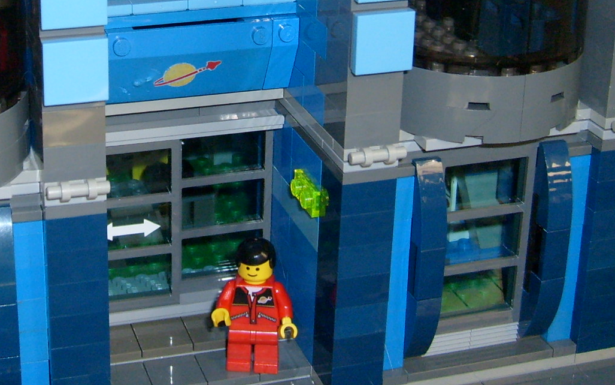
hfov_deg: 27.5
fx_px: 1240
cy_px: -11
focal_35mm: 74
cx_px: 165
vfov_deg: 17.2
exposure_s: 1/45
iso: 100
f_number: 2.8
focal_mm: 5.8
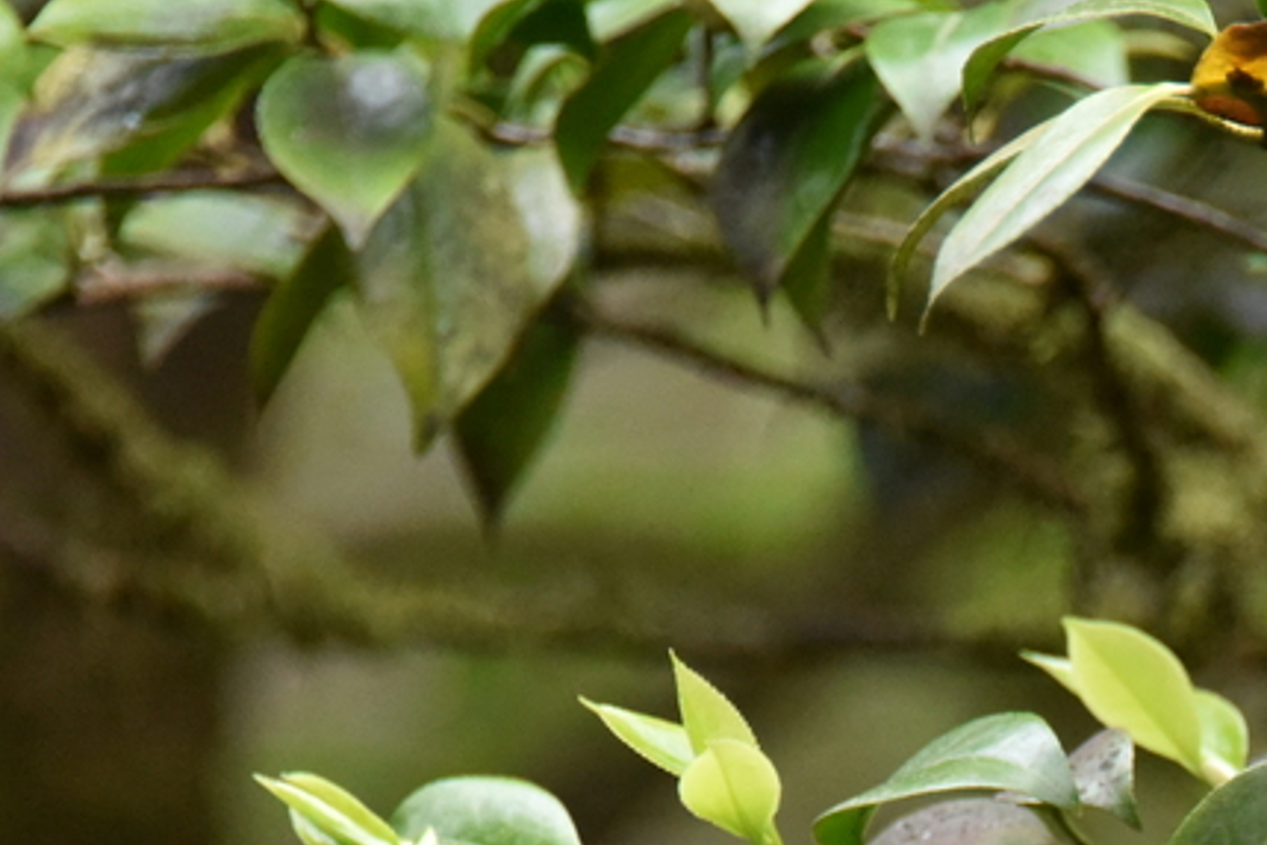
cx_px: 1314
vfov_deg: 1.5
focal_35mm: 893
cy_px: 1142
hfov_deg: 2.3
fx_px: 31437
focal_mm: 300
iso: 5600
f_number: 5.6
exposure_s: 1/640
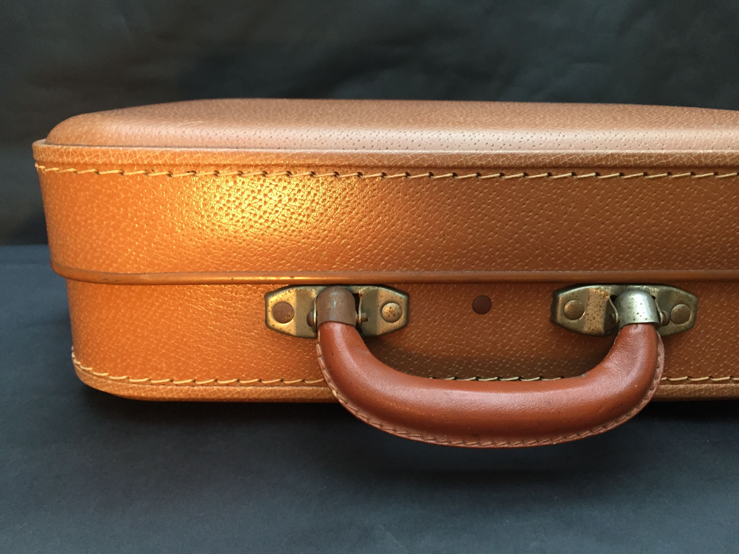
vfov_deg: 48.2
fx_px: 619
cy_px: 277
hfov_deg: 61.7
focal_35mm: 29
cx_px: 370
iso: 160
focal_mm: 4.15
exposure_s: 1/33
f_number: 2.2
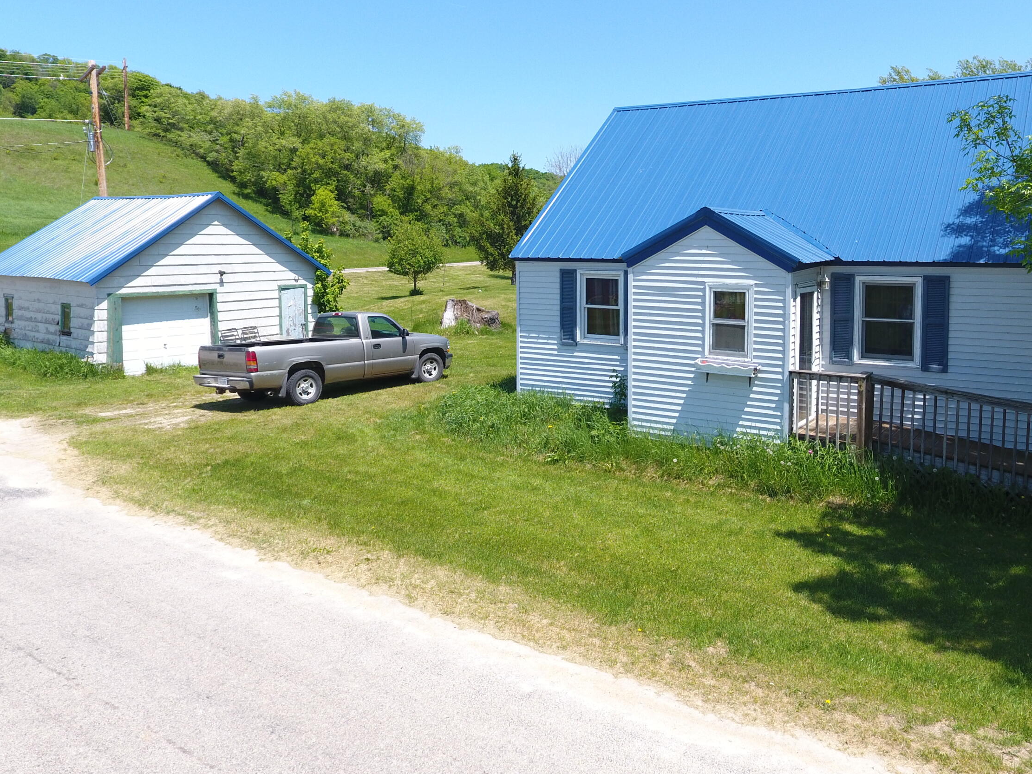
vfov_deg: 51.1
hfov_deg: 64.4
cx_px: 644
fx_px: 805
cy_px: 321
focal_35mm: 27
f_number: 2.8
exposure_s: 1/509
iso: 100
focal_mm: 3.61
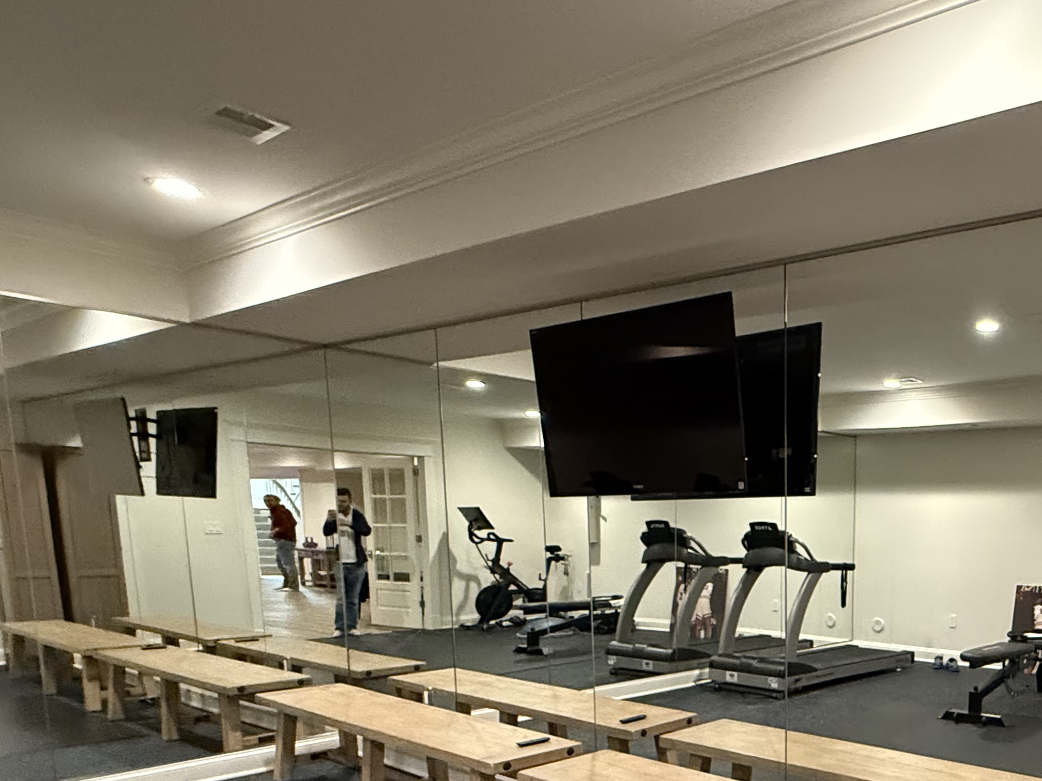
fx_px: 843
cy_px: 641
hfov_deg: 55.0
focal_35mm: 28
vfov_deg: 46.7
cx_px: 940
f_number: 2.2
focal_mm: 2.22
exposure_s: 1/59
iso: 800
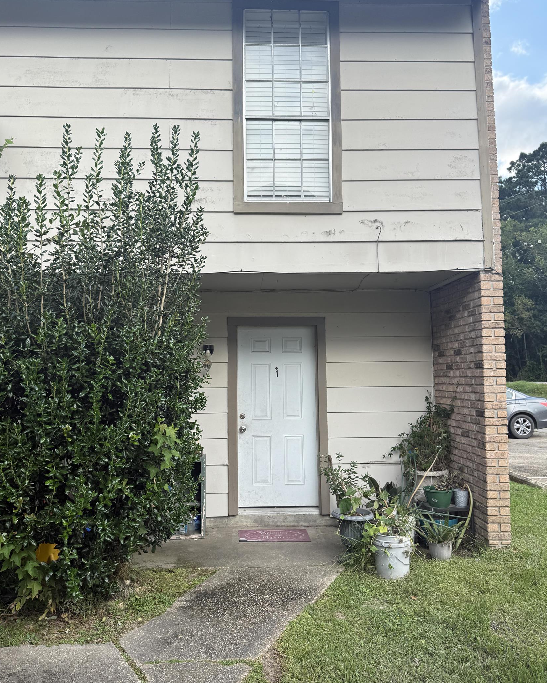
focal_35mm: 26
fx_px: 526
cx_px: 265
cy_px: 333
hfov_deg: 54.9
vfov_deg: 66.0
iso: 80
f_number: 1.78
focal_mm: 6.76
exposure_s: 1/1192
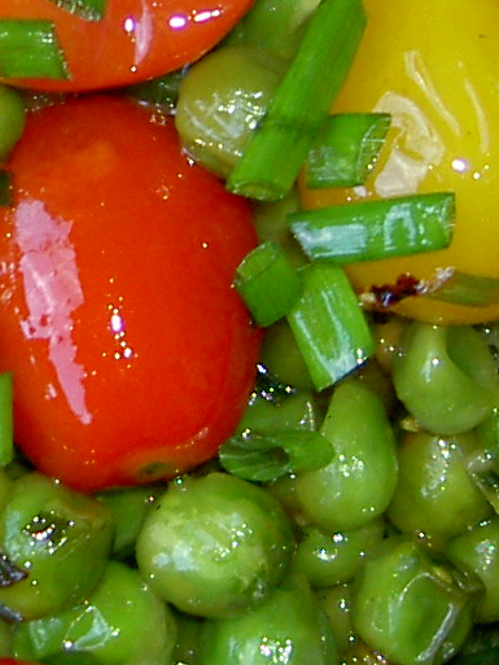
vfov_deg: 10.0
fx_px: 3785
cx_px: -66
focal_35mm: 197
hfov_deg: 7.5
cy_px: 123
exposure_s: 1/59.5
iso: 100
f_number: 2.8
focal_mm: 8
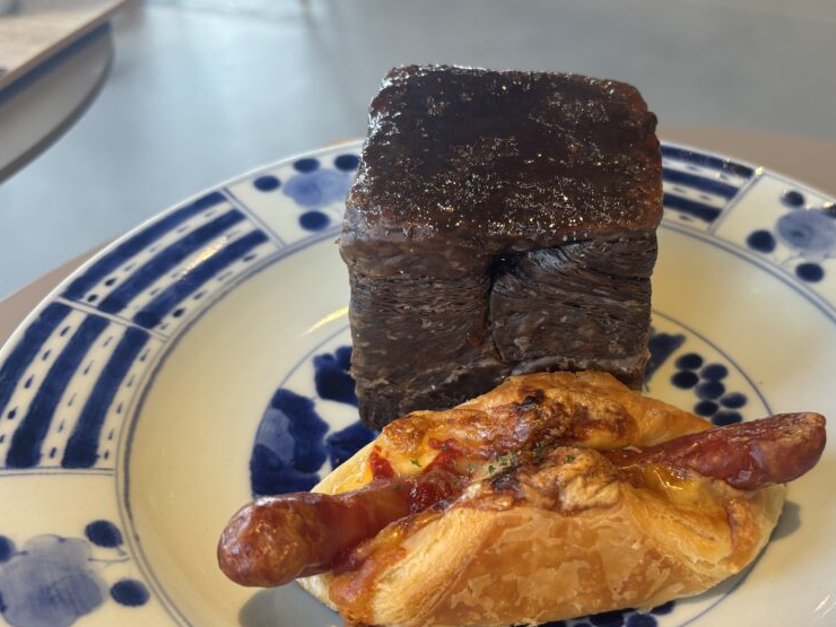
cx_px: 538
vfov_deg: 39.5
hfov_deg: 50.7
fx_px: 869
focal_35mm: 36
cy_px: 365
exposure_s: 1/120
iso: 100
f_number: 1.6
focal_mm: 5.96
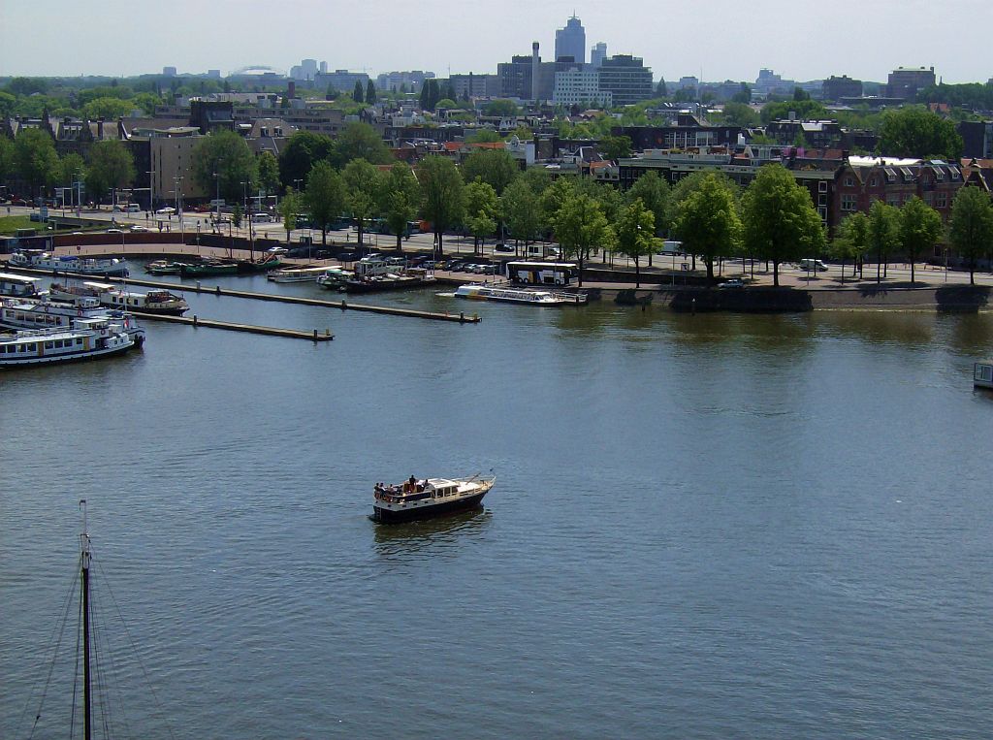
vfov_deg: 20.9
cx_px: 496
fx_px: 2003
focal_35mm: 70
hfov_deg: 27.8
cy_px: 370
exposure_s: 1/552
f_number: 6.2
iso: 100
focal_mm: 11.6
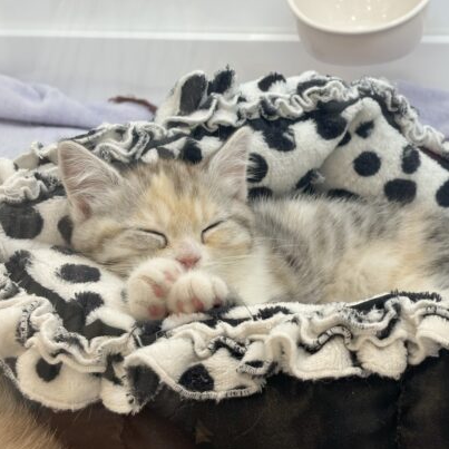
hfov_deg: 23.5
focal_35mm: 73
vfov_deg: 23.7
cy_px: 213
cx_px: 316
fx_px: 1071
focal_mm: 5.96
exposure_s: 1/50
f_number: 1.6
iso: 32
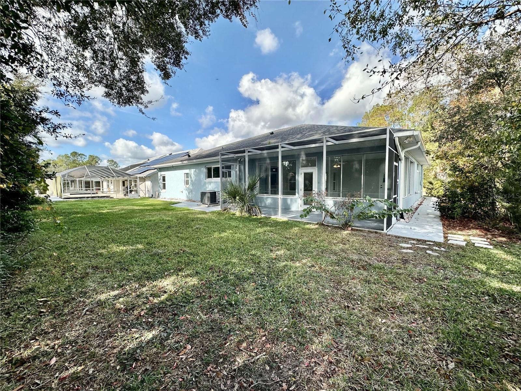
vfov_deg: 85.7
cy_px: 196
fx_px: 211
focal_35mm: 14
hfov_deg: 102.1
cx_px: 260
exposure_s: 1/658
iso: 40
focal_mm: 2.22
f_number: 2.2
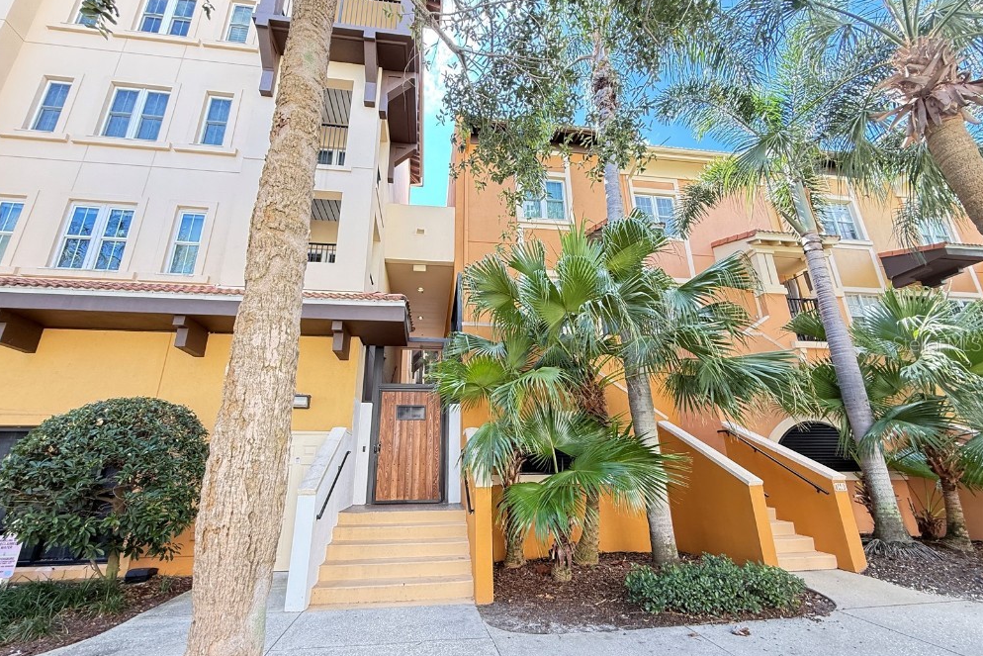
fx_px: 410
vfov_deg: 77.3
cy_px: 343
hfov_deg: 100.4
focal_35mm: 15
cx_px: 480
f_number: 2.2
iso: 125
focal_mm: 2.22
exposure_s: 1/99
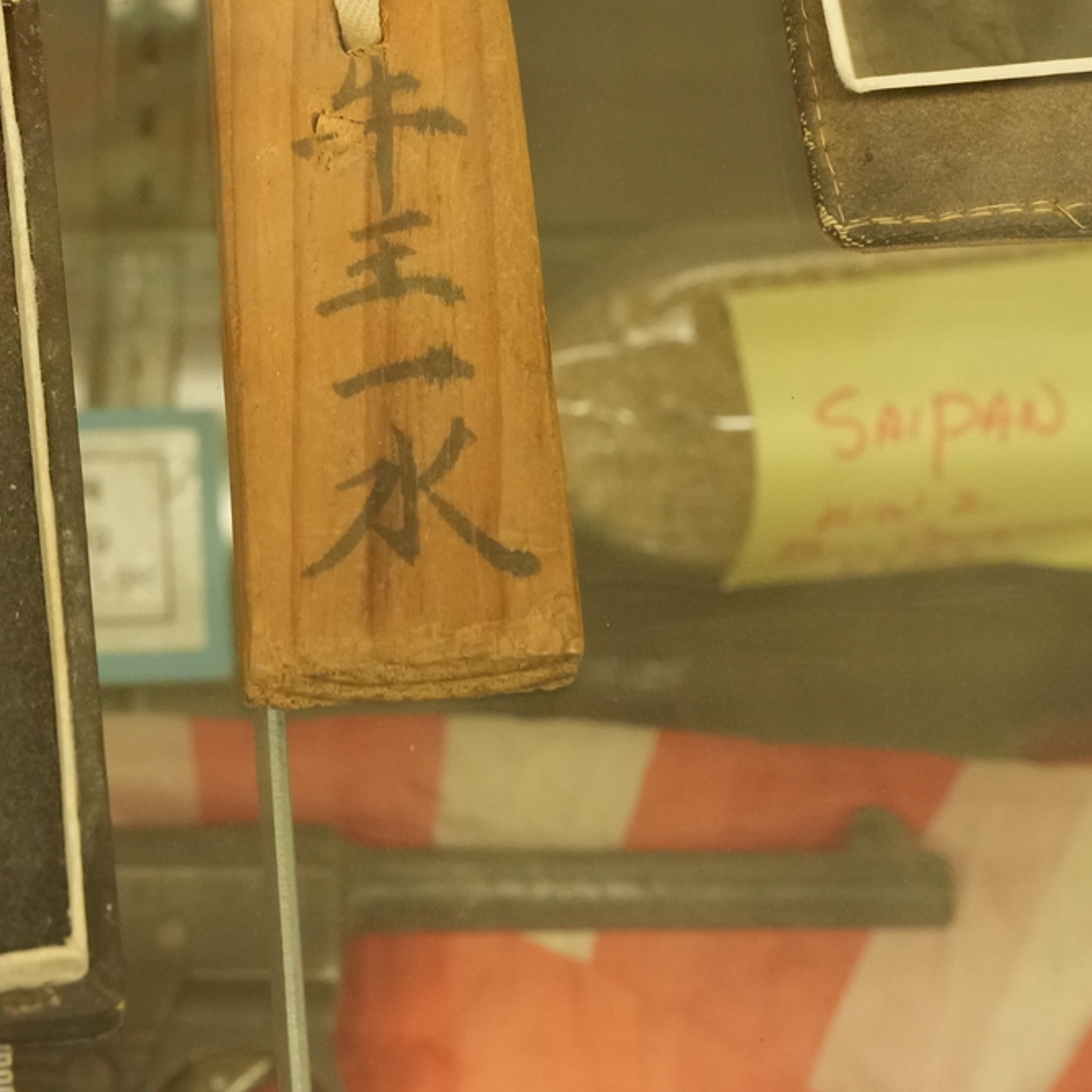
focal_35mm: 96
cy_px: 116
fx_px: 3426
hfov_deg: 18.0
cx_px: 224
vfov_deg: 17.8
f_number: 9
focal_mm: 35
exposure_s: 1/40
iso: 2500
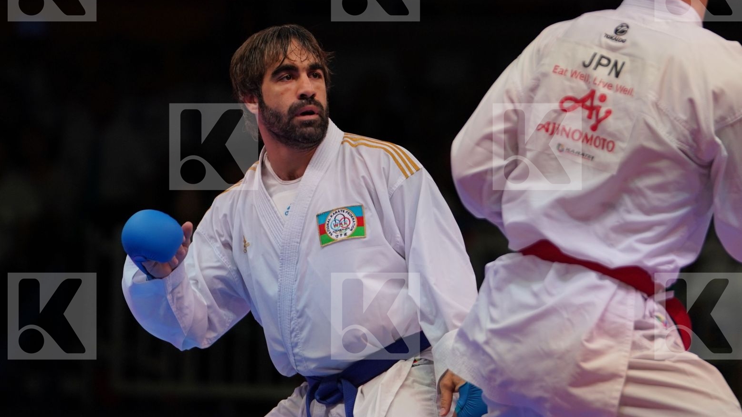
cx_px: 376
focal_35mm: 325
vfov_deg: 3.7
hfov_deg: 6.6
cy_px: 147
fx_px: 6395
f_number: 2.8
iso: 500
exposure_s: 1/1000
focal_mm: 179
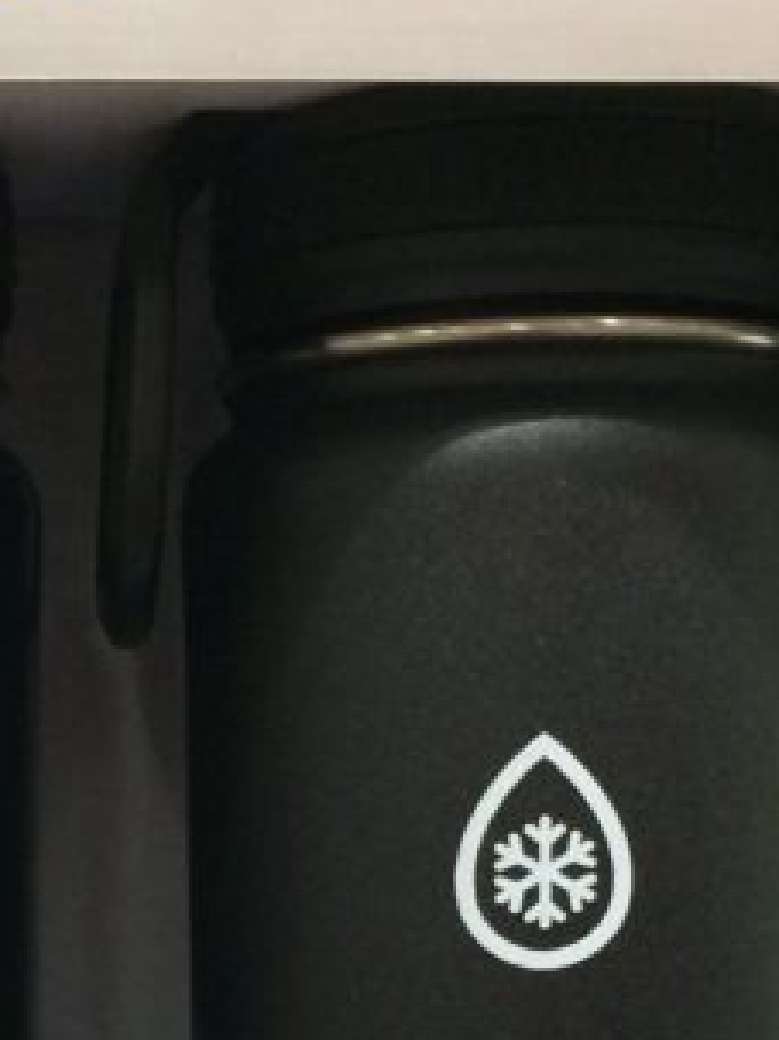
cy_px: 1112
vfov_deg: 19.3
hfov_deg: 15.0
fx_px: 2943
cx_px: 182
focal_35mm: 98
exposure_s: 1/30
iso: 200
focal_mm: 4.15
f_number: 2.2
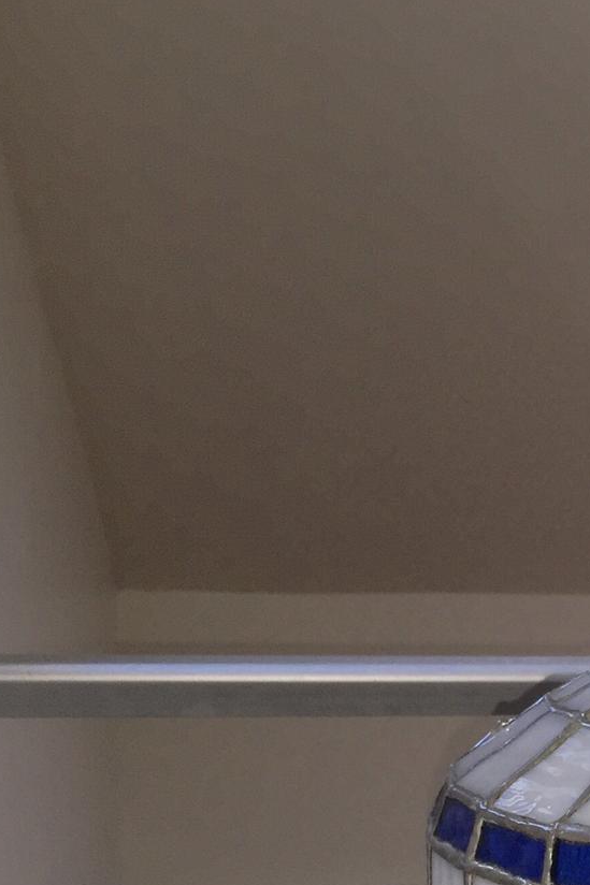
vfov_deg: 26.7
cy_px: 661
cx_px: 811
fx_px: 1844
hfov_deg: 16.9
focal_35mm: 75
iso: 32
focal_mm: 4.15
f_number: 2.2
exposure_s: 1/66
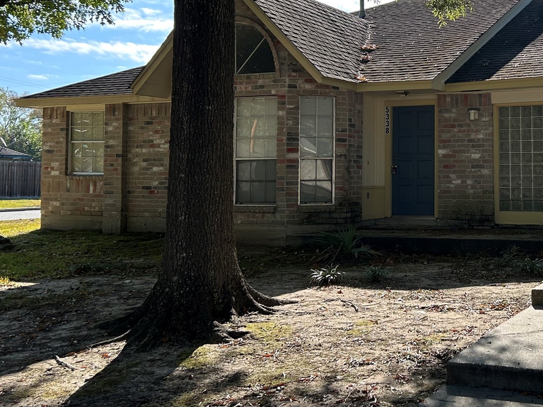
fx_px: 753
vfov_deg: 30.0
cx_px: 485
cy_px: 132
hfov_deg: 37.2
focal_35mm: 48
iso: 50
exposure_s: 1/1724
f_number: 1.5
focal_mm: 5.7
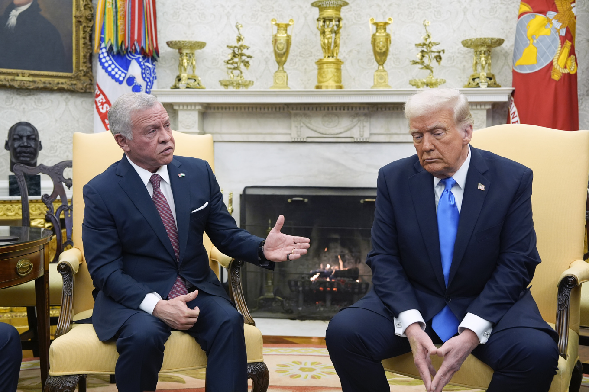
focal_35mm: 43
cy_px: 196
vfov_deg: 31.2
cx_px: 294
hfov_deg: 45.4
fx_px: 703
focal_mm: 43
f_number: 4
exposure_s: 1/200
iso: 2000
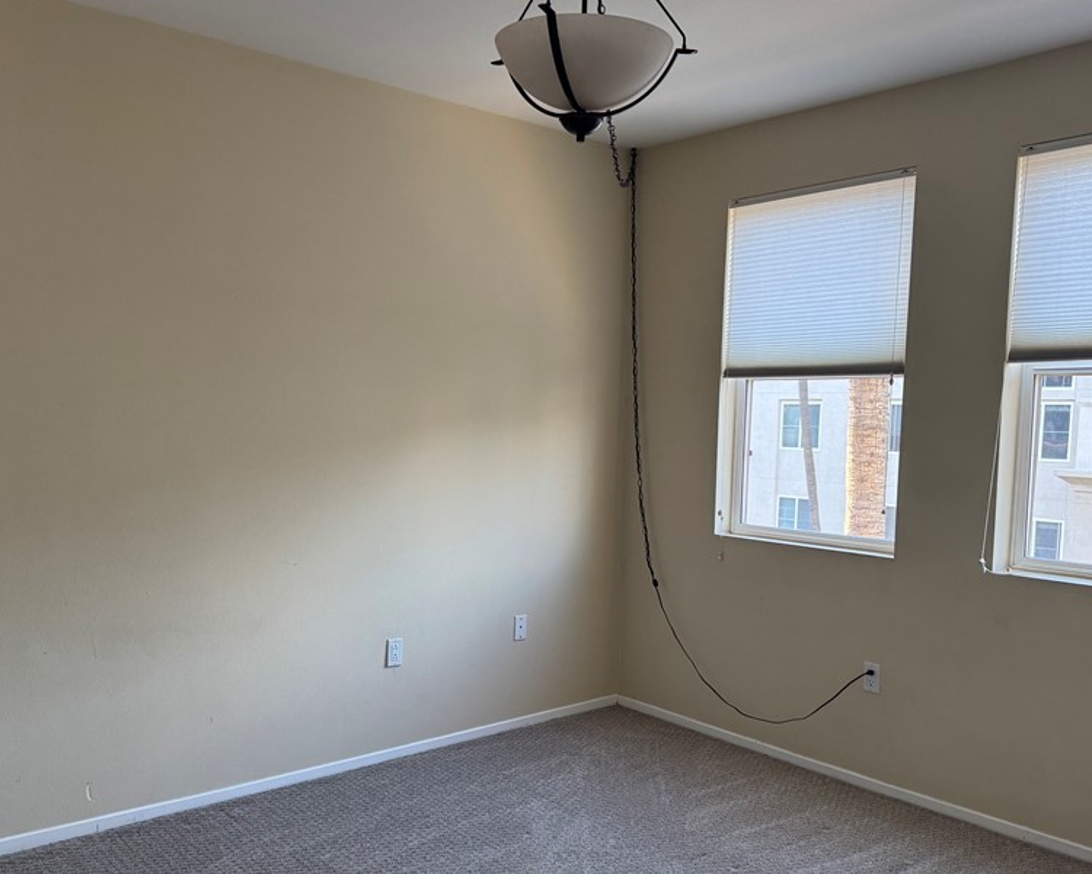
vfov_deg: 45.6
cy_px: 513
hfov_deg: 55.7
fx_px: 1034
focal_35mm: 32
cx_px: 559
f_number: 1.78
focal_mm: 6.76
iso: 200
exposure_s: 1/120
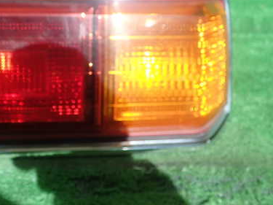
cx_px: 60
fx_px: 378
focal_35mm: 48
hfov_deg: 38.4
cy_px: 66
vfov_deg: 30.0
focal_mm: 5.5
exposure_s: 1/200
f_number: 2.3
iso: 100
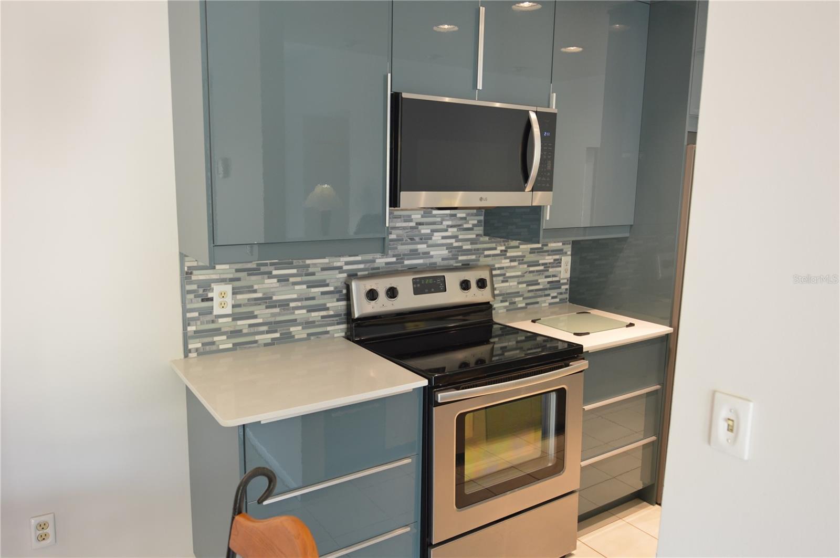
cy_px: 279
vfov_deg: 50.3
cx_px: 420
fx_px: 594
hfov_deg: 70.5
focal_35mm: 26
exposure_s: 1/60
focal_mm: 17
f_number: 4
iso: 400
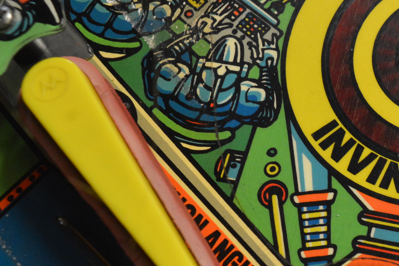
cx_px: 465
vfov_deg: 15.5
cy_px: 146
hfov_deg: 21.6
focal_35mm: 88
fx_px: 977
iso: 1600
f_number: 5.6
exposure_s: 1/50
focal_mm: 25
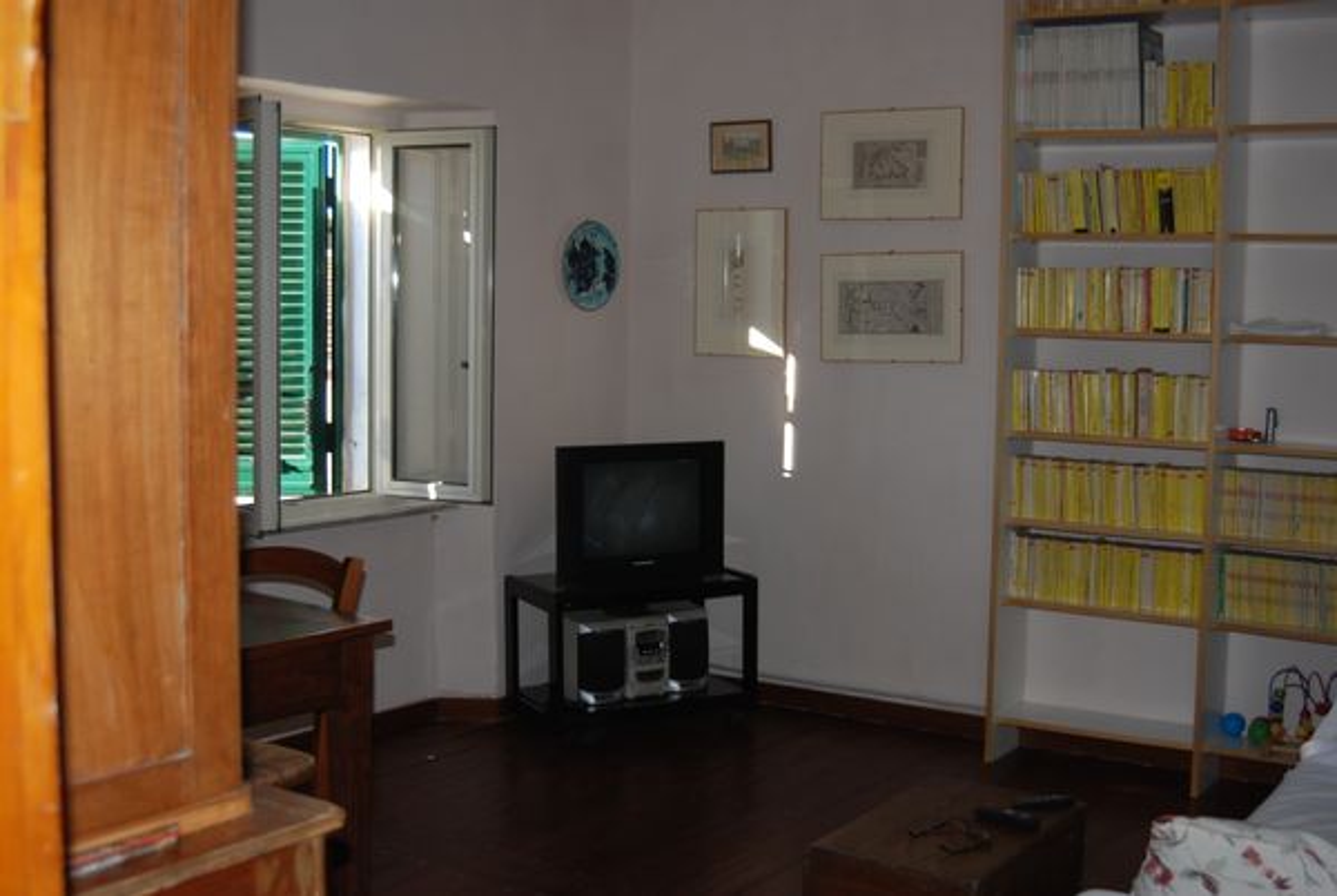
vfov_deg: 32.0
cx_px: 668
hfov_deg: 46.3
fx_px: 1562
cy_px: 448
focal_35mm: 42
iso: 100
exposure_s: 1/60
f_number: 3.5
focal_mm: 28
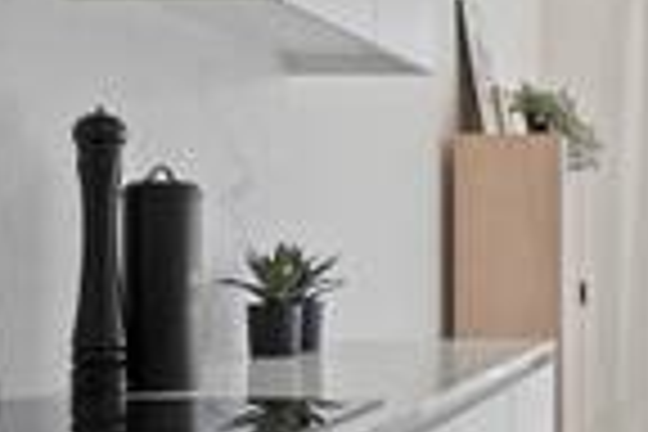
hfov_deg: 25.6
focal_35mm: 71
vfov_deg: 19.1
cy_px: 281
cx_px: 774
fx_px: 1278
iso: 250
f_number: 11
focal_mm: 16
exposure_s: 1/4
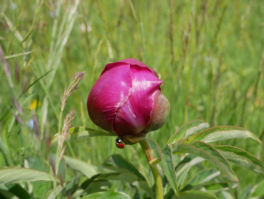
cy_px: 100
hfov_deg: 30.3
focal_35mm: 64
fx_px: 488
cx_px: 132
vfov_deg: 22.9
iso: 200
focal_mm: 32
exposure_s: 1/250
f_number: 10
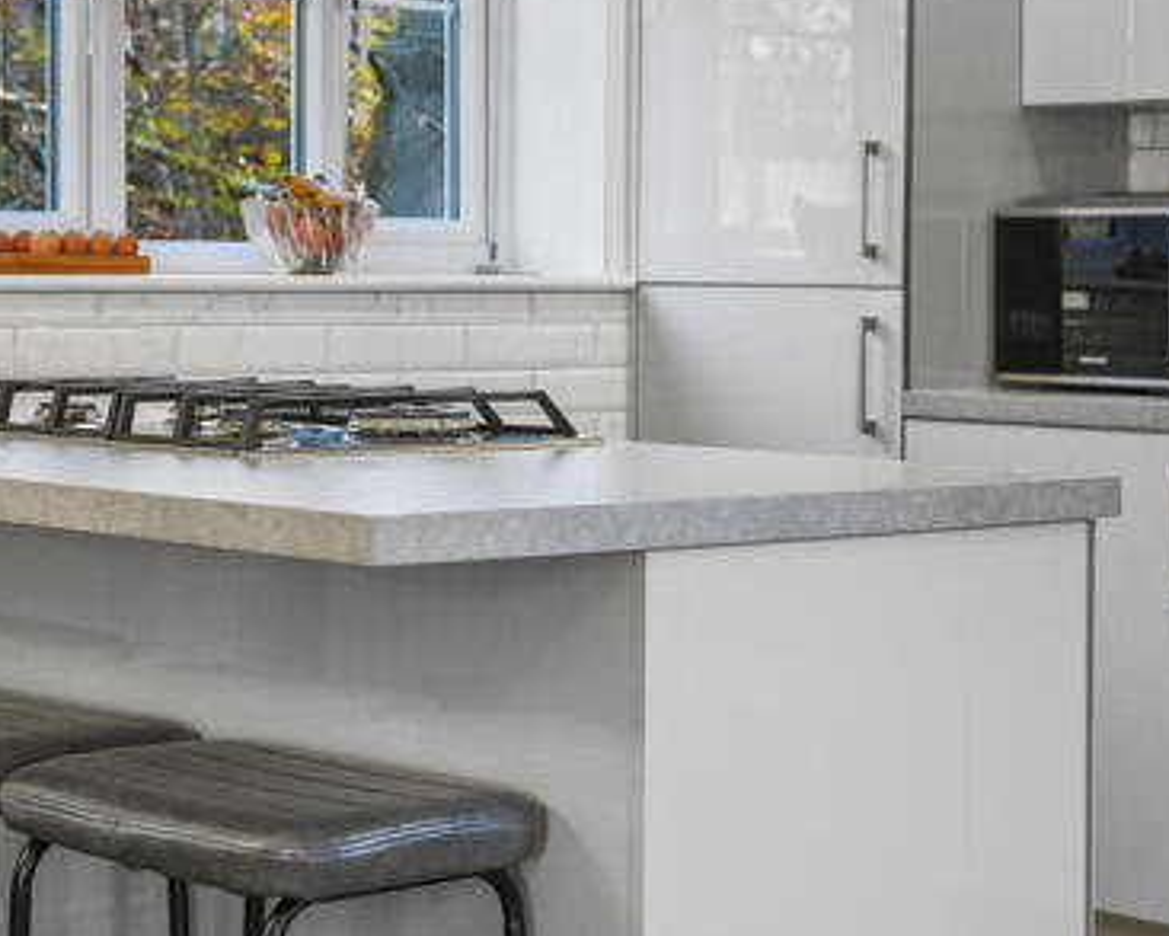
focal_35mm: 84
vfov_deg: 18.2
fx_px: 2907
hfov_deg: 22.5
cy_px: 291
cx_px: 268
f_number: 8
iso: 400
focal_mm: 50
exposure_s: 1/2
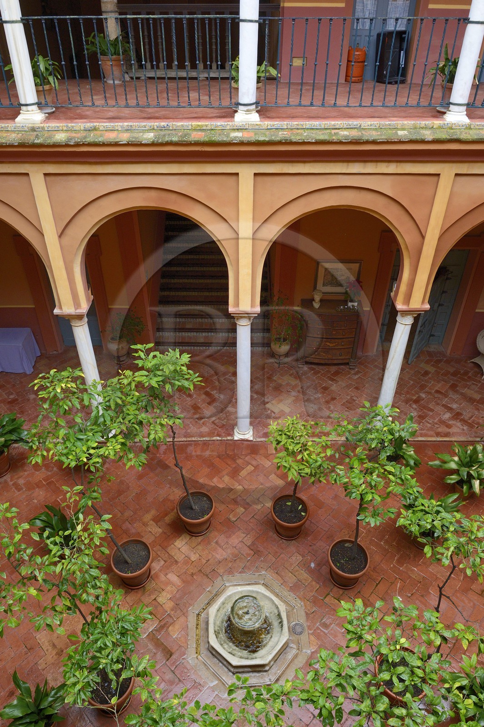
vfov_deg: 73.8
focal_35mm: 24
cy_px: 364
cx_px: 242
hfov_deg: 53.1
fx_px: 484
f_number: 10
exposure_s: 1/100
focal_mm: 24
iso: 1600
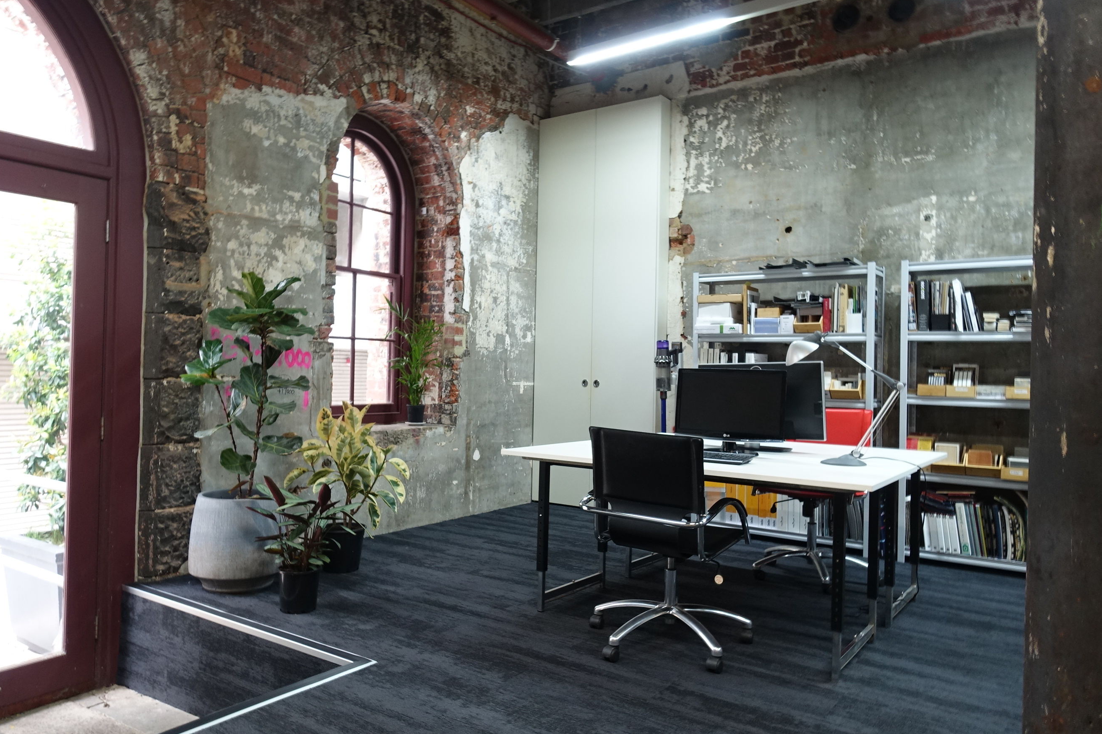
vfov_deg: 51.3
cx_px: 538
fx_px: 765
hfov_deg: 71.5
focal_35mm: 25
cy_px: 360
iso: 400
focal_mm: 8.8
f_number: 4.5
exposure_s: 1/5
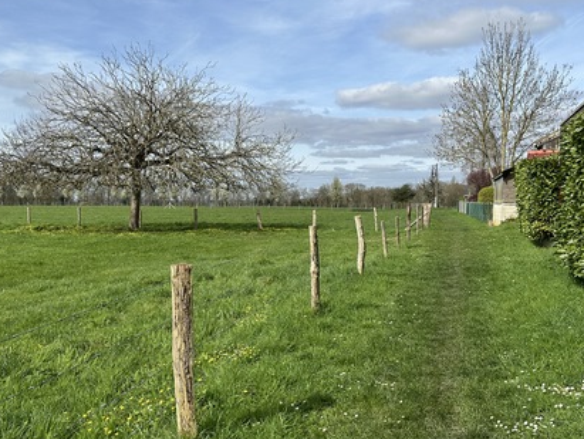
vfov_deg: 40.7
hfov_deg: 52.1
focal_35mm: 35
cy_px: 232
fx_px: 591
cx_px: 226
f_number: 1.78
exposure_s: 1/5263
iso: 80
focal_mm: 6.86
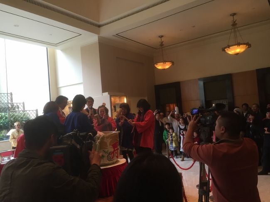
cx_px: 135
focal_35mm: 29
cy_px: 101
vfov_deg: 48.2
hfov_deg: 61.7
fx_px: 226
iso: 40
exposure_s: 1/33
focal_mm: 4.15
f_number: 2.2
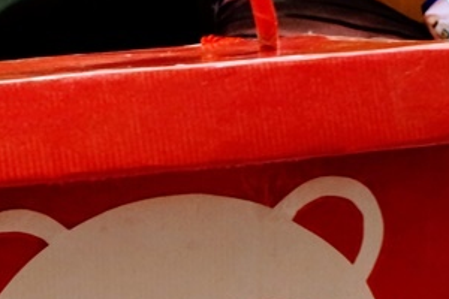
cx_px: 148
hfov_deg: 25.2
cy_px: 339
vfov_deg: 16.5
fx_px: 998
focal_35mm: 80
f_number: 5.6
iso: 800
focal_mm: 9
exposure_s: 1/13
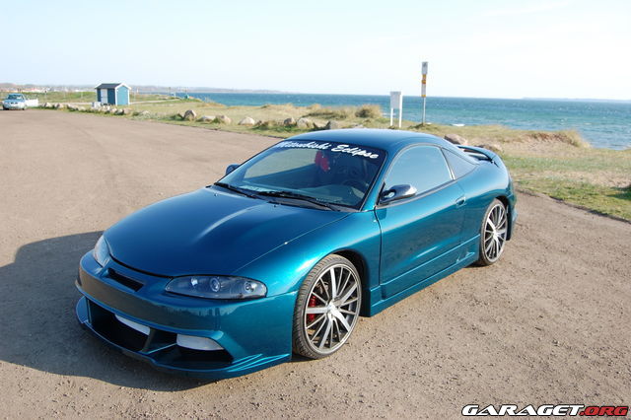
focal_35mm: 33
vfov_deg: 39.9
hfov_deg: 57.2
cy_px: 210
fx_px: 578
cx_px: 316
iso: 200
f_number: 7.1
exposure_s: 1/200
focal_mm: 22
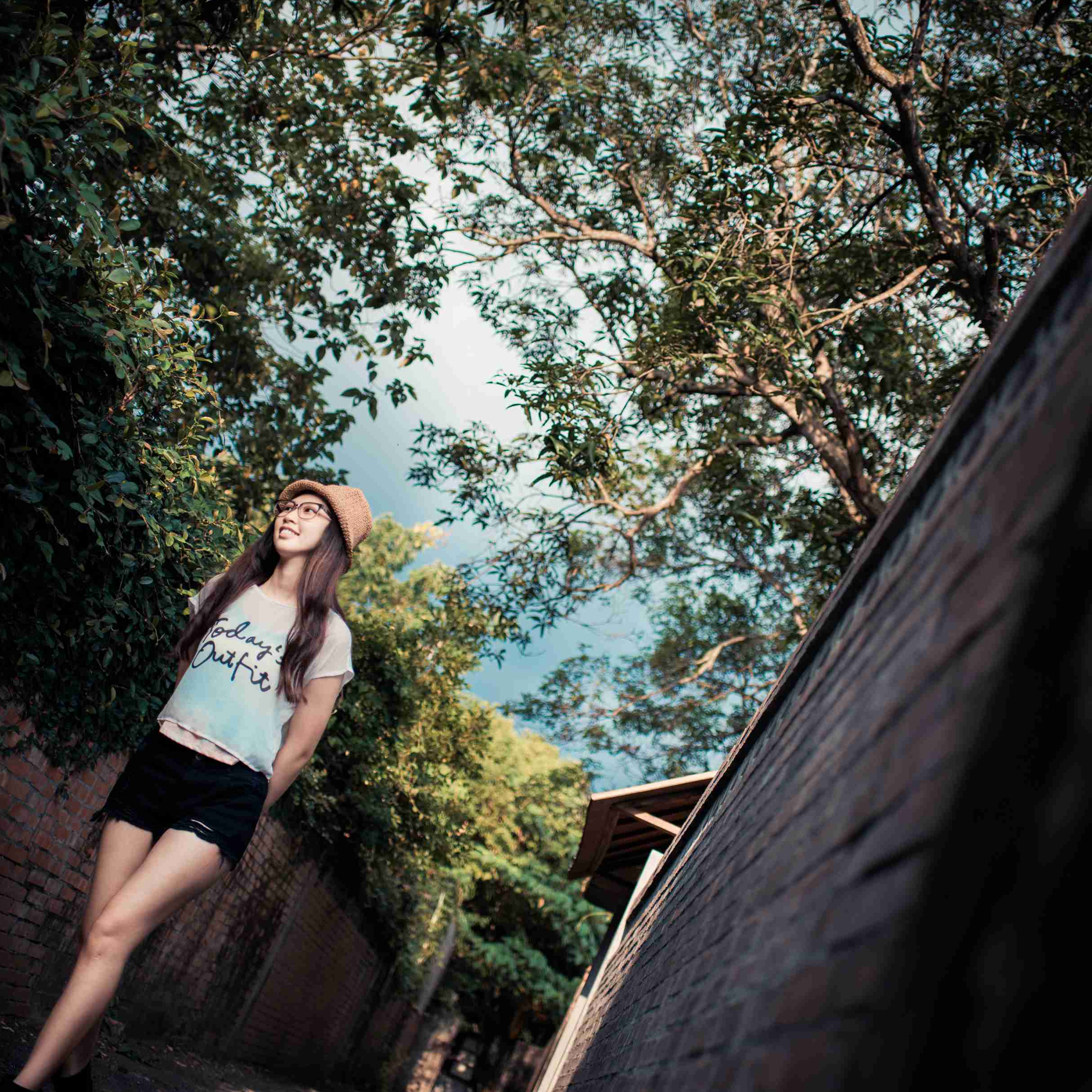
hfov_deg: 37.6
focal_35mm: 45
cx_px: 546
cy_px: 541
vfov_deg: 37.6
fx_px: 1606
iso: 100
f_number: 1.8
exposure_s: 1/1600
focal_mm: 35
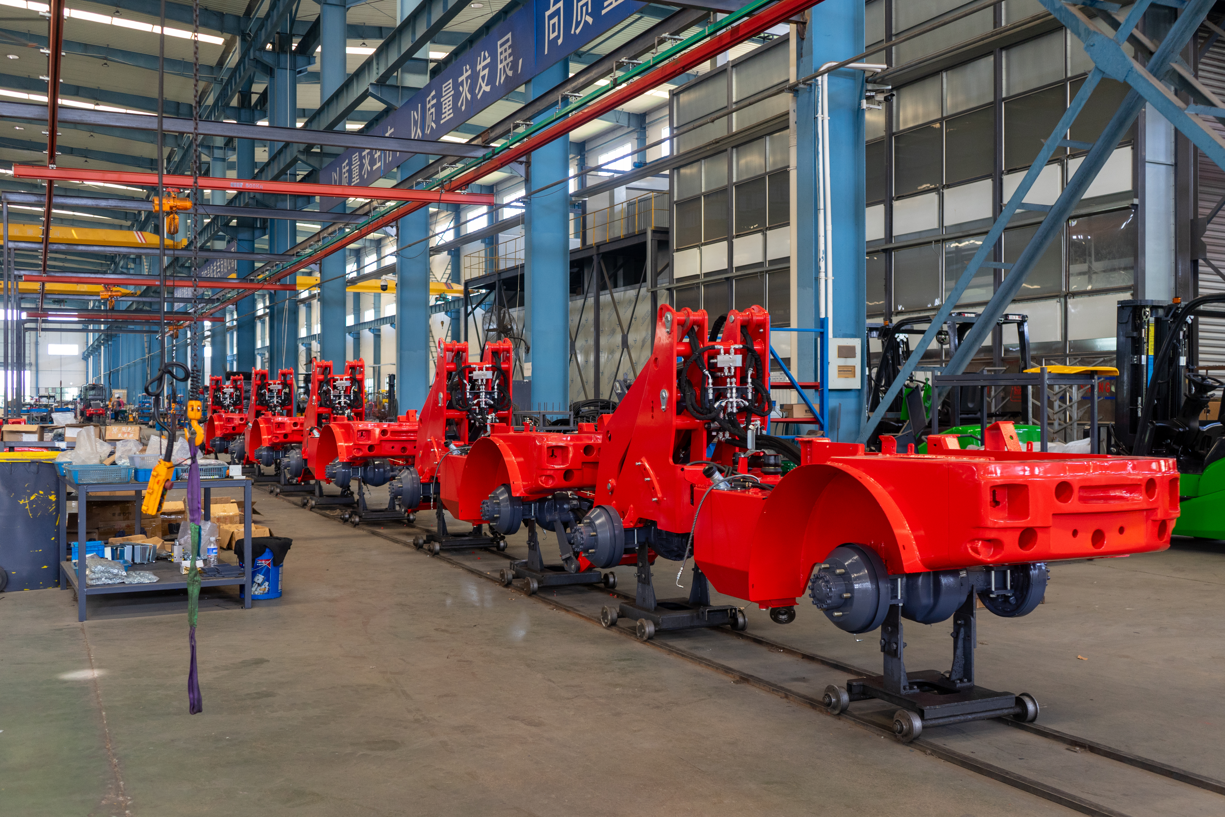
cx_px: 612
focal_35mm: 34
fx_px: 1157
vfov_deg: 38.9
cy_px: 408
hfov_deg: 55.8
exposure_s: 1/50
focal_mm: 34
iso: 640
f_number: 4
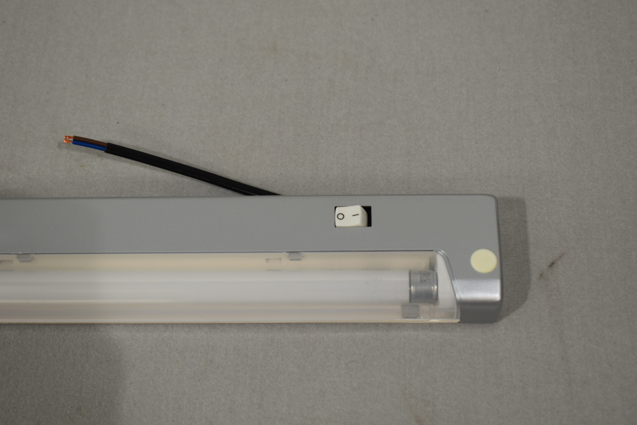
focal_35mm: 60
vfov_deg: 22.6
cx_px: 318
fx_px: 1062
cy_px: 212
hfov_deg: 33.4
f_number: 5.6
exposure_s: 1/125
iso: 280
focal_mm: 40
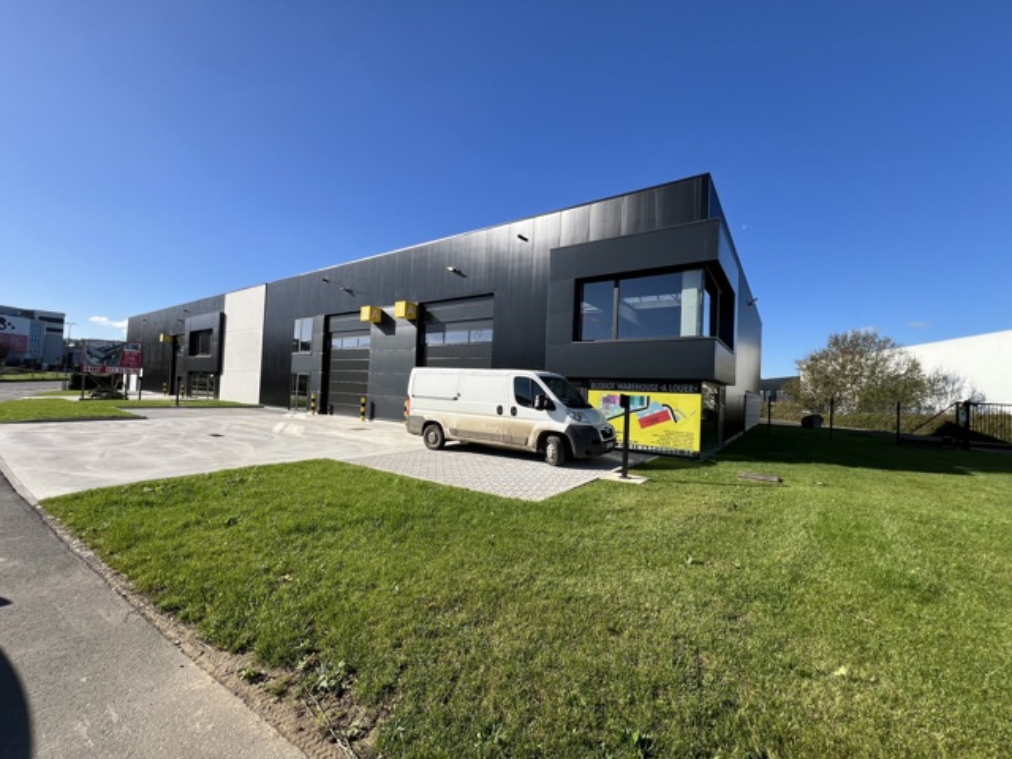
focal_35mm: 13
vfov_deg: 89.9
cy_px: 380
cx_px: 506
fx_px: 380
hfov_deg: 106.2
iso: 32
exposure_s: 1/1575
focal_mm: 1.57
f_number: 1.8
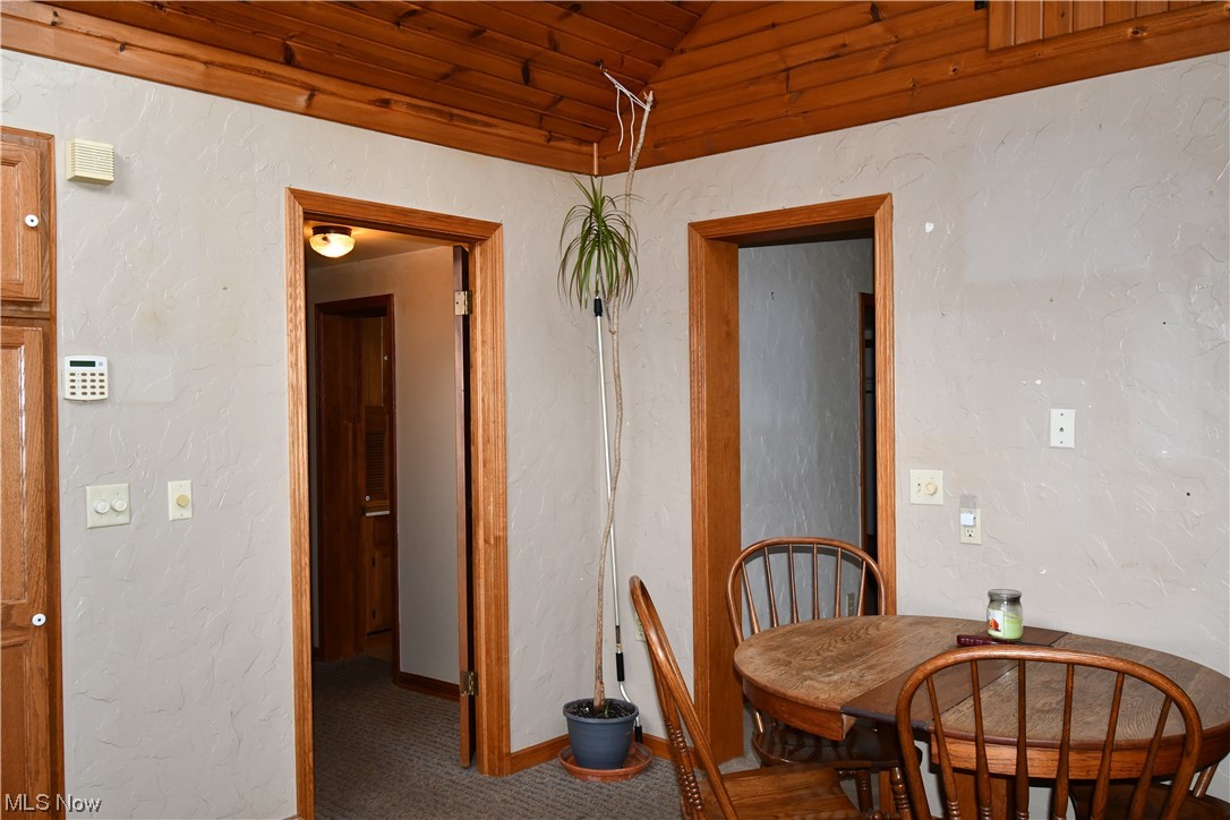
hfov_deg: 61.9
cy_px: 410
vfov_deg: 43.6
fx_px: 1025
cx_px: 615
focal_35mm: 30
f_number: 5.6
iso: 800
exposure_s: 1/60
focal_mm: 20
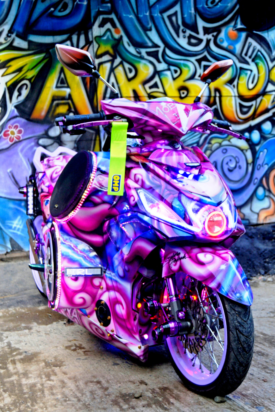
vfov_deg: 37.9
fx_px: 602
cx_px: 138
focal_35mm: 52
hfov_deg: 25.7
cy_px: 206
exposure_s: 1/125
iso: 220
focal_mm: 35
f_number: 4.5
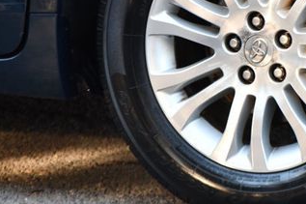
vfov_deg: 3.4
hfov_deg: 5.1
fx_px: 3466
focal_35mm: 408
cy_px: 40
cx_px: 259
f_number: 4.8
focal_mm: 135
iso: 1400
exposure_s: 1/250
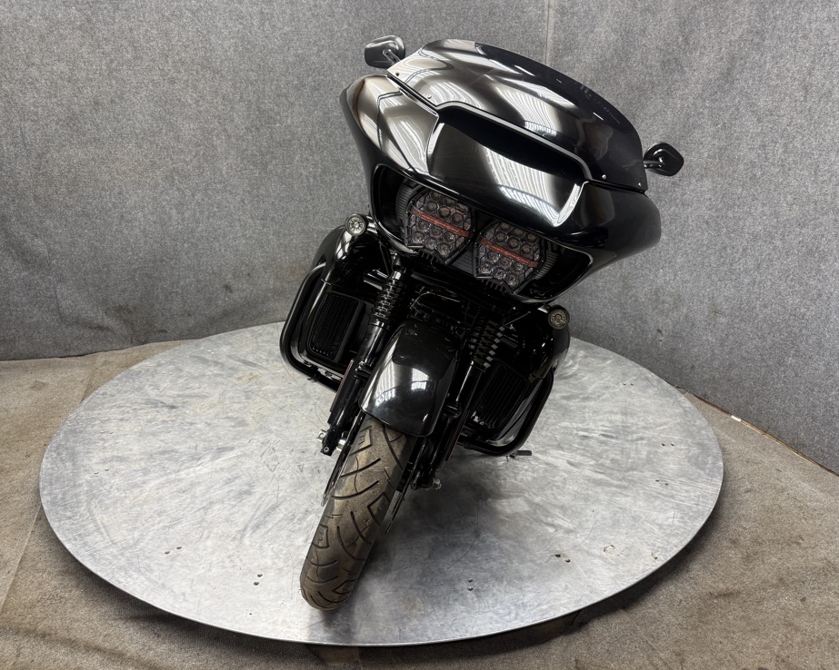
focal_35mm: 26
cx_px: 437
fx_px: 645
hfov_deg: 66.0
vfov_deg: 54.9
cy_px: 326
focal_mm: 6.76
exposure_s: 1/120
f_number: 1.78
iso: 160
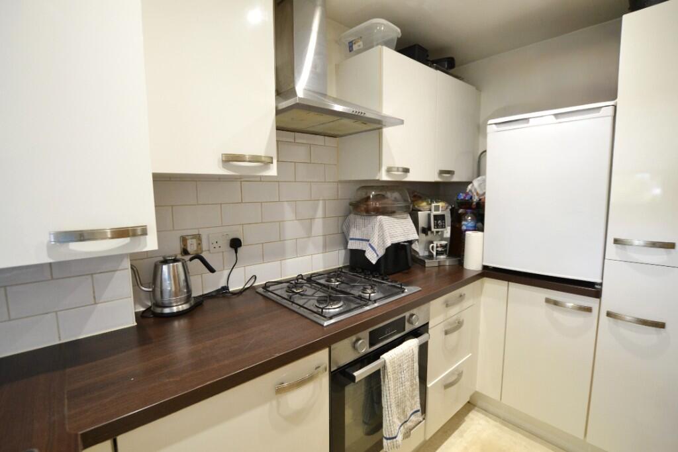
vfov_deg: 77.3
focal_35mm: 15
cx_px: 339
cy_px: 226
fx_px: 283
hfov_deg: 100.4
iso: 1000
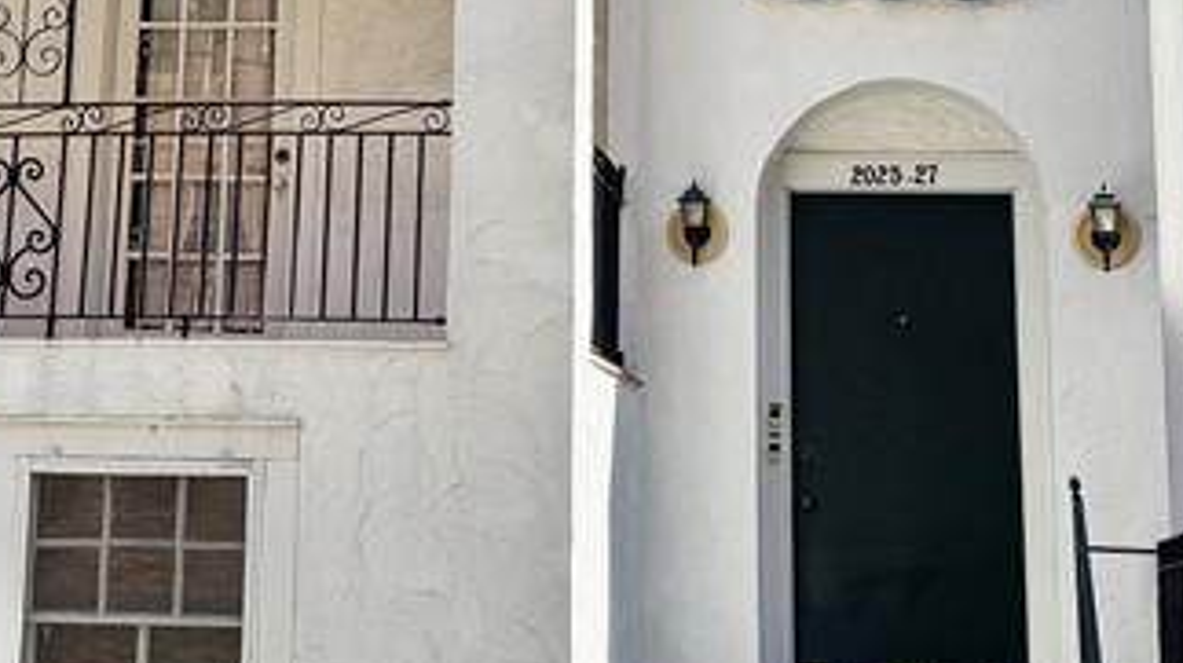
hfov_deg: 25.5
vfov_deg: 14.2
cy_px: -44
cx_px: 418
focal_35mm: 83
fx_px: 2601
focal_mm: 6.76
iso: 80
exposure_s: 1/2604
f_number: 1.78
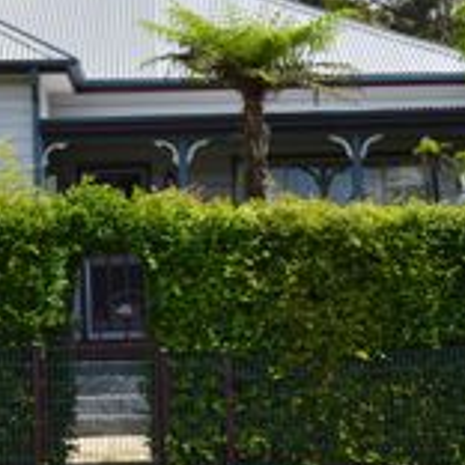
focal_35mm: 115
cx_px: 259
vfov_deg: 15.1
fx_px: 1748
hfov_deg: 15.2
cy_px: 100
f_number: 11
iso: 360
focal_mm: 30
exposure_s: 1/500
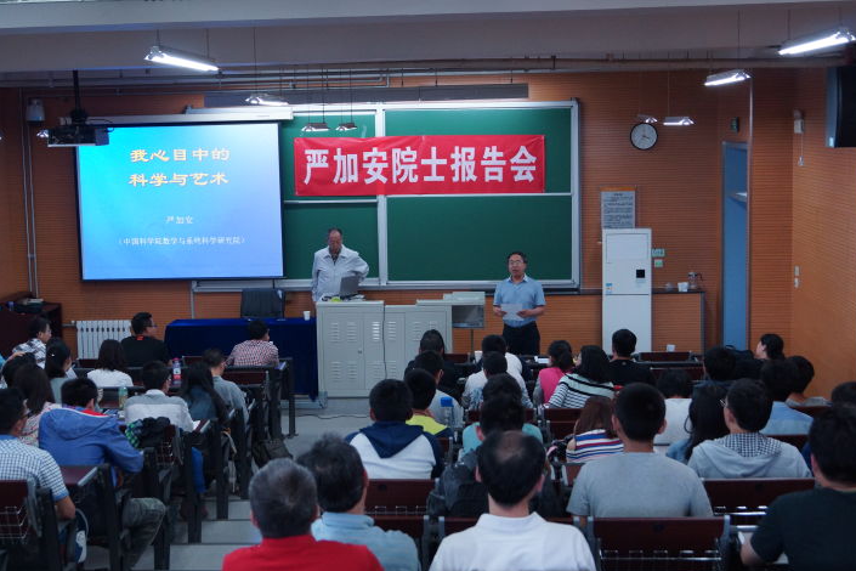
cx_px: 386
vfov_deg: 22.8
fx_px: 1416
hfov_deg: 33.6
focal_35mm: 60
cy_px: 304
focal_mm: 35
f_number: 5
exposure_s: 1/60
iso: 800
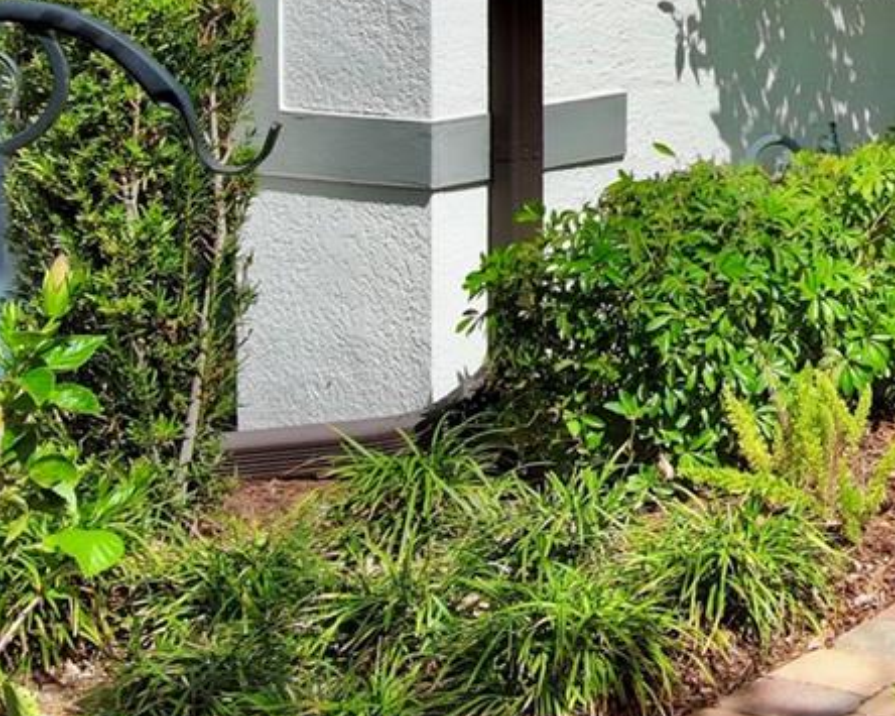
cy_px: -180
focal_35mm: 98
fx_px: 2595
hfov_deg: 17.7
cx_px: 1318
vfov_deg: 15.1
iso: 100
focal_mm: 10.57
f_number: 9
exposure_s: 1/320
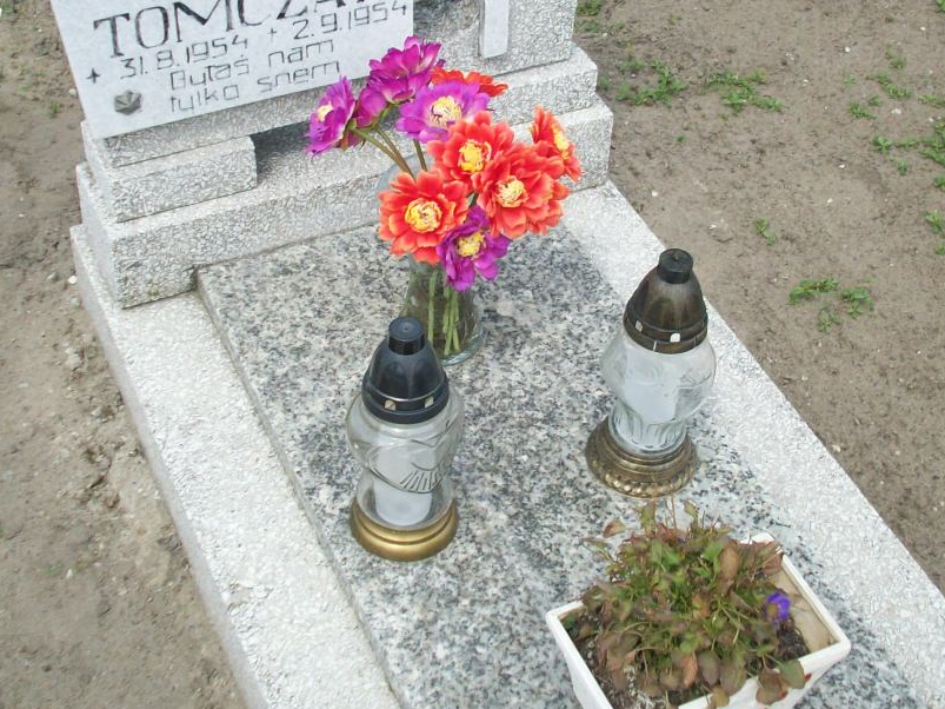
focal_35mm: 59
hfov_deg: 32.7
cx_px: 503
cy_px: 217
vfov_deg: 24.6
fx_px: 1610
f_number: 5.6
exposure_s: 1/258
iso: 80
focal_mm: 6.2
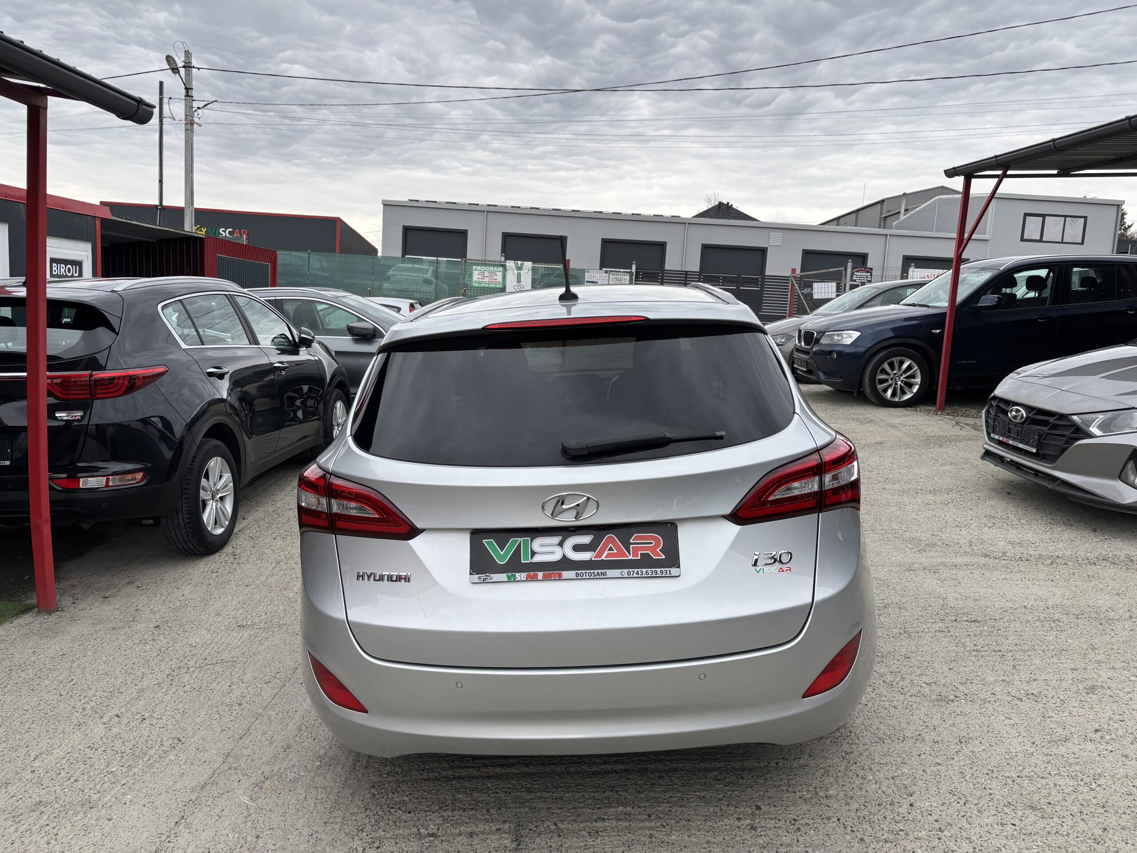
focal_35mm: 26
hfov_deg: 67.3
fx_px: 854
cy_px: 426
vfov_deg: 53.1
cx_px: 568
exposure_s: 1/1152
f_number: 1.6
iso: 50
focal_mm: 5.96
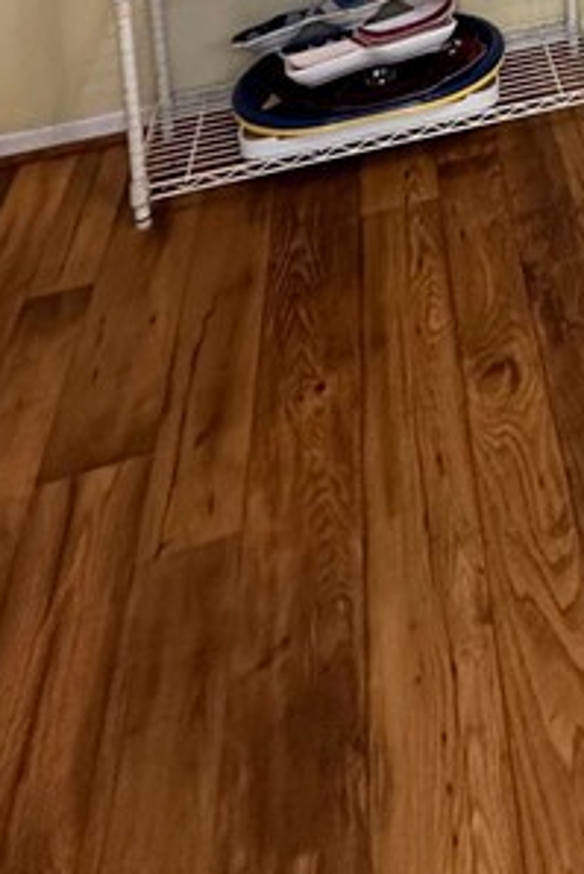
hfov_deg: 22.8
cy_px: -431
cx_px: 836
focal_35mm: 50
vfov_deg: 27.5
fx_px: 1215
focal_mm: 2.22
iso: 200
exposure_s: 1/120
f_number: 2.2
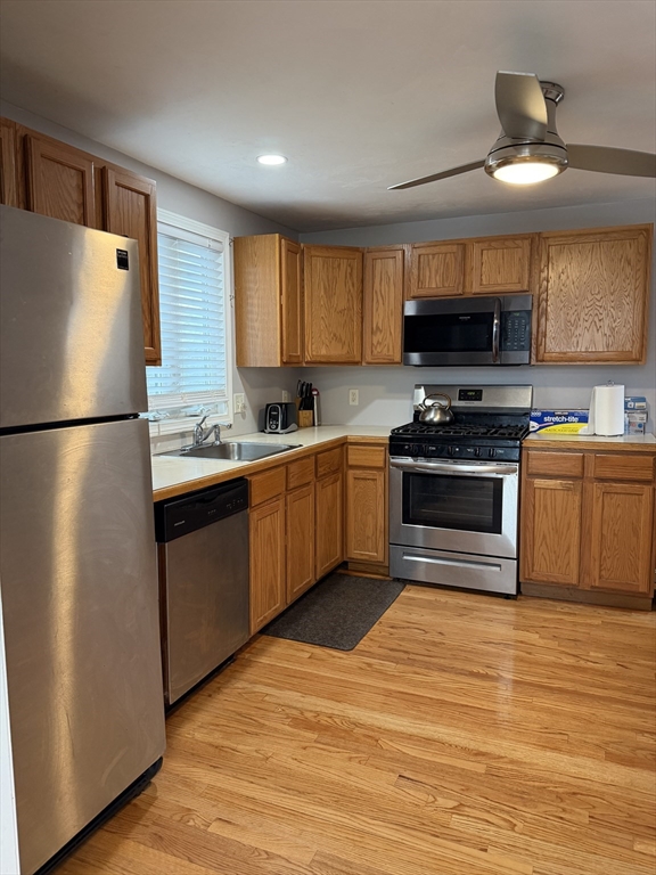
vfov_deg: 71.6
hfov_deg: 56.8
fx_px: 606
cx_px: 328
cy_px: 438
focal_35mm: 24
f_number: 1.78
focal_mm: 6.76
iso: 400
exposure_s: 1/60
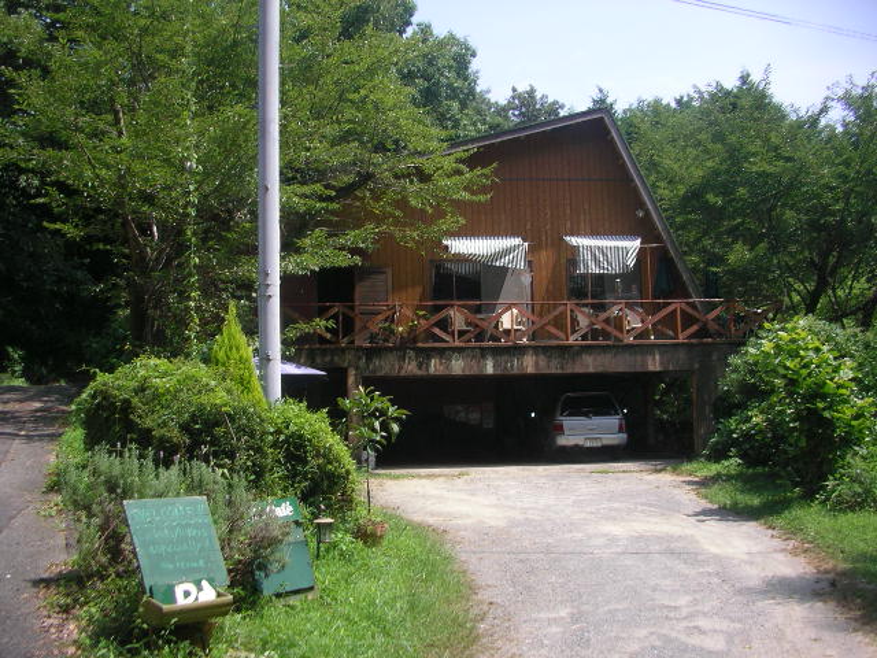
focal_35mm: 37
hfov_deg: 50.1
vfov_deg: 38.7
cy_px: 329
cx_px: 438
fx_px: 937
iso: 50
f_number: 2.8
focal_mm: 5.7
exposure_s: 1/160
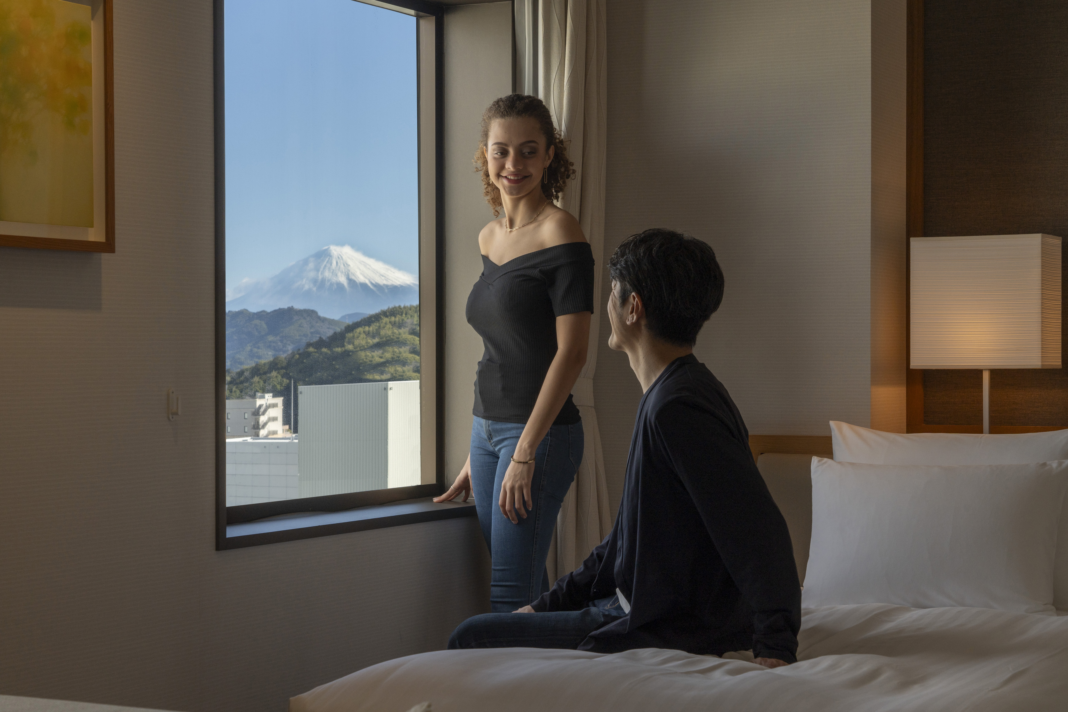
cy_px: 356
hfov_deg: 27.0
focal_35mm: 75
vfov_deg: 18.2
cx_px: 534
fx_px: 2225
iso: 250
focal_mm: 75
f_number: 11
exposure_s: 1/160
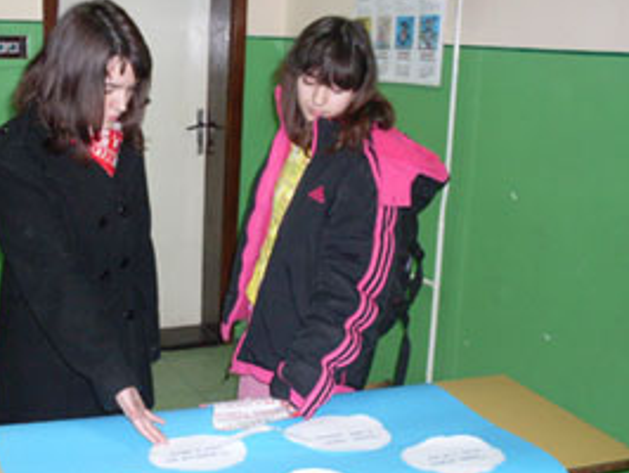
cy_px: 242
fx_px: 909
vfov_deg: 29.2
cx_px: 234
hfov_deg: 37.9
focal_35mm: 50
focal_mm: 6.3
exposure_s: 1/45
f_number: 2.8
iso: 160
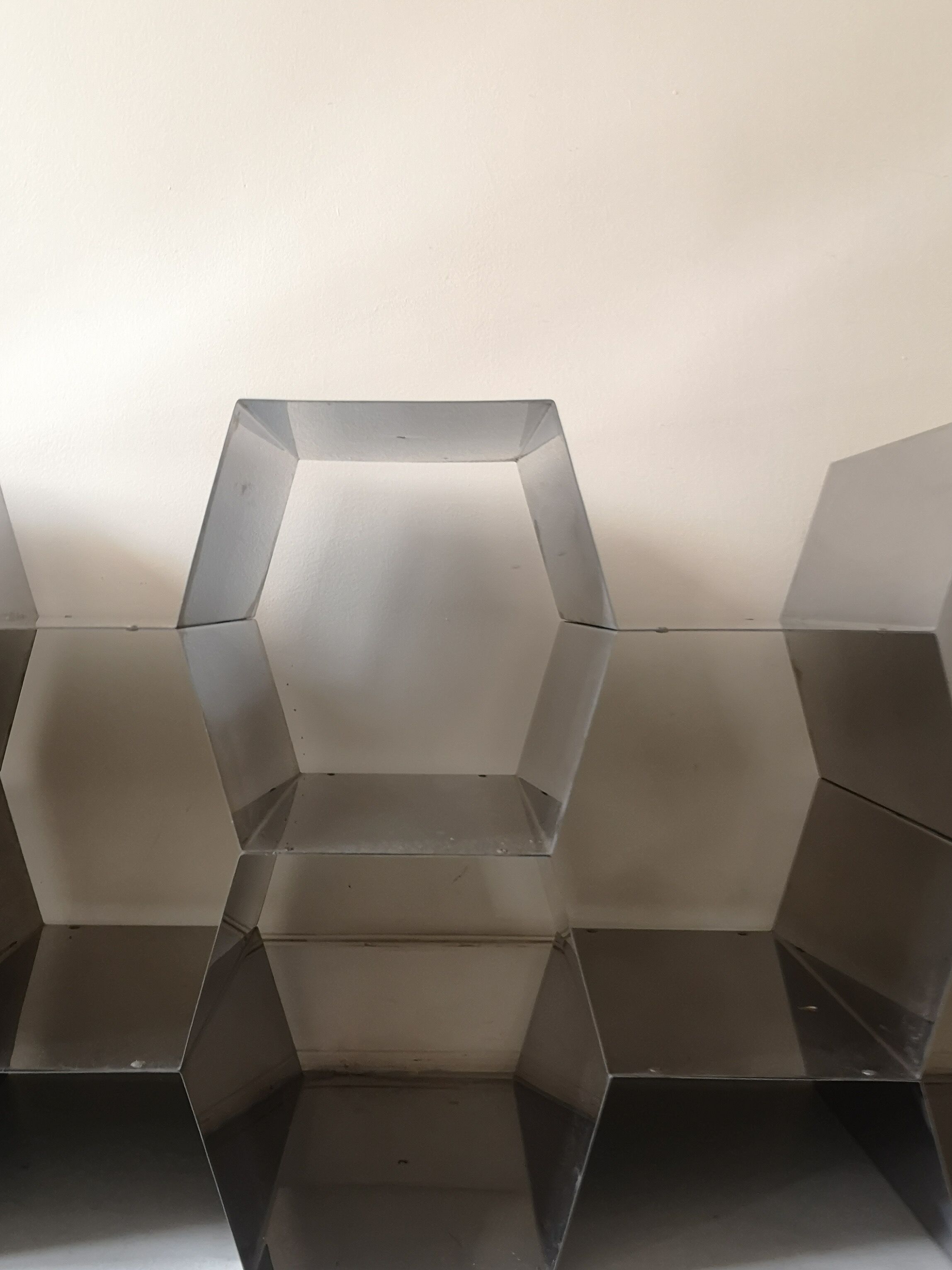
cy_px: 700
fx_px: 1283
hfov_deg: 40.6
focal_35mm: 35
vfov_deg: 52.5
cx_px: 411
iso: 250
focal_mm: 3.95
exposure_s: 1/33.3
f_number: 1.8
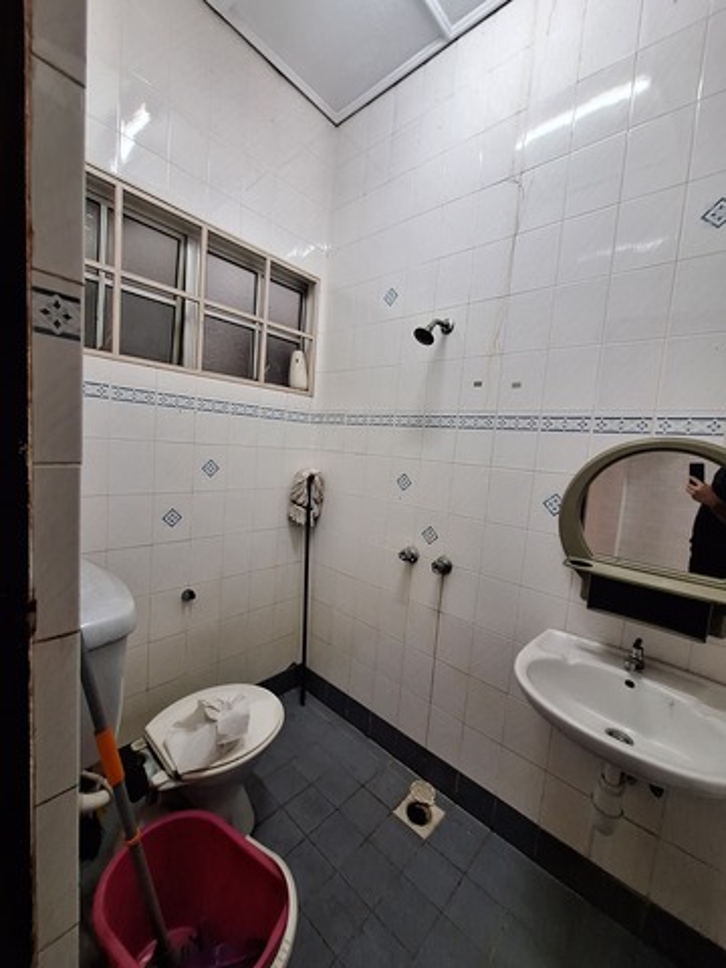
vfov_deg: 106.2
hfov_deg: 89.9
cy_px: 484
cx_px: 363
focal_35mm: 13
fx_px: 364
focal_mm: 1.74
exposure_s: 1/25
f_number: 2.2
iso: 200
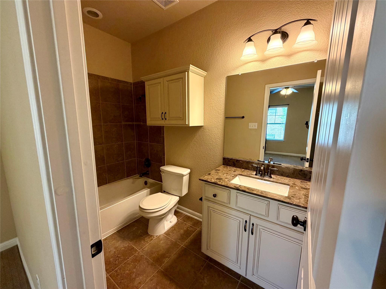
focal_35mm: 14
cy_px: 144
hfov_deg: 102.1
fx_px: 156
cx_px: 193
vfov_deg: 85.7
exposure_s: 1/60
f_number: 2.2
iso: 200
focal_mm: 2.22
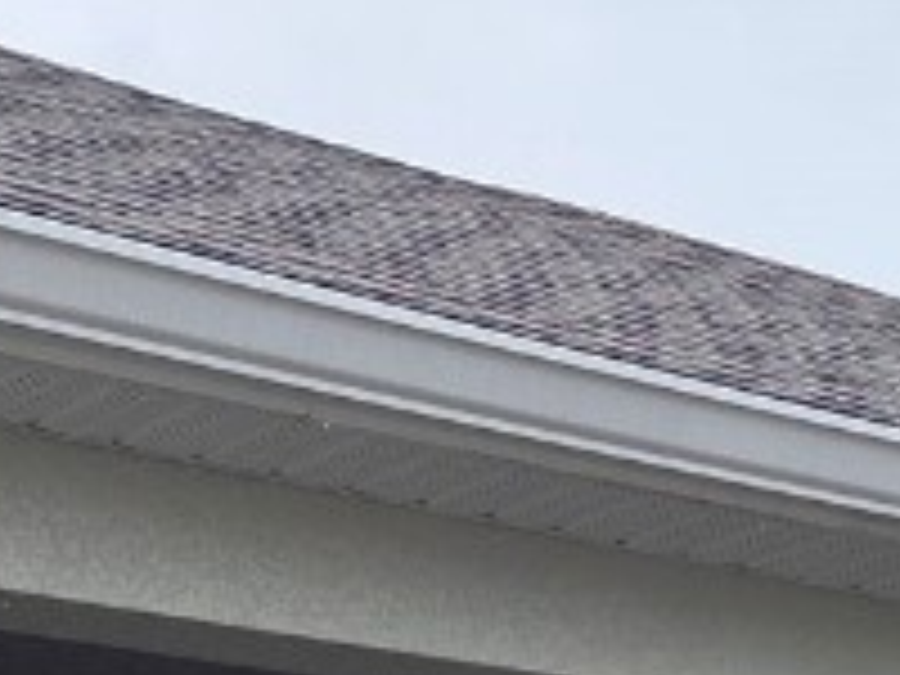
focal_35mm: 118
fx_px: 3068
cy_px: 1598
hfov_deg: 16.6
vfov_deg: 10.8
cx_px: 724
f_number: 1.8
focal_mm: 5.4
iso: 80
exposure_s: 1/2752
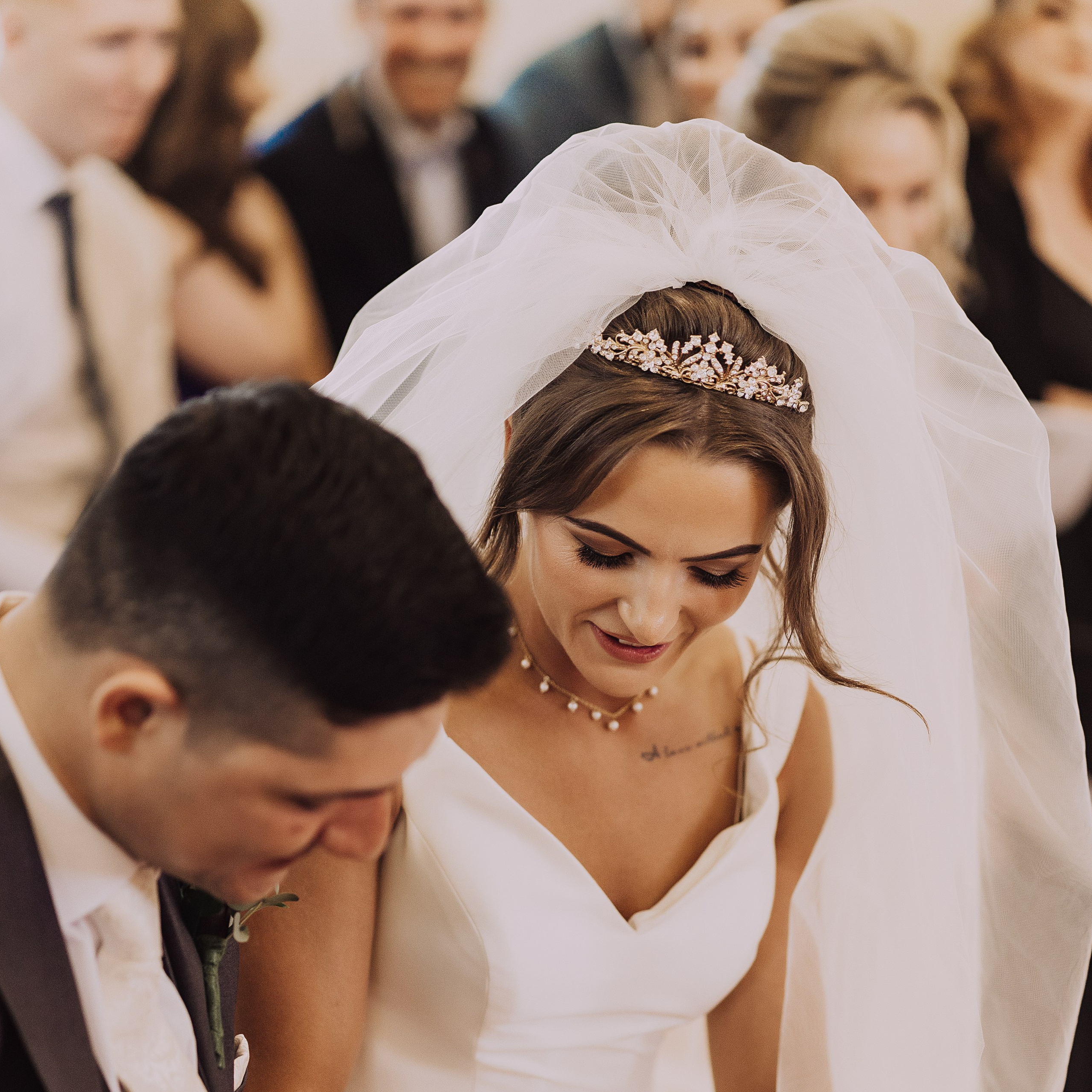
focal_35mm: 109
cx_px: 548
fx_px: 3890
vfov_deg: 15.9
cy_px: 823
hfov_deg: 16.0
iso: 1000
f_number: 2
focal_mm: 85
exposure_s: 1/400
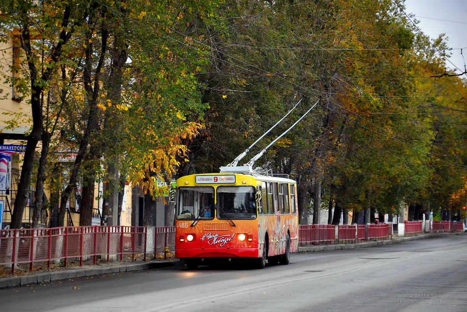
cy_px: 156
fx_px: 2043
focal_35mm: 158
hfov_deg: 13.0
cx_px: 234
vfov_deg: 8.7
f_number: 5.6
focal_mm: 105
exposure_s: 1/125
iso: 400
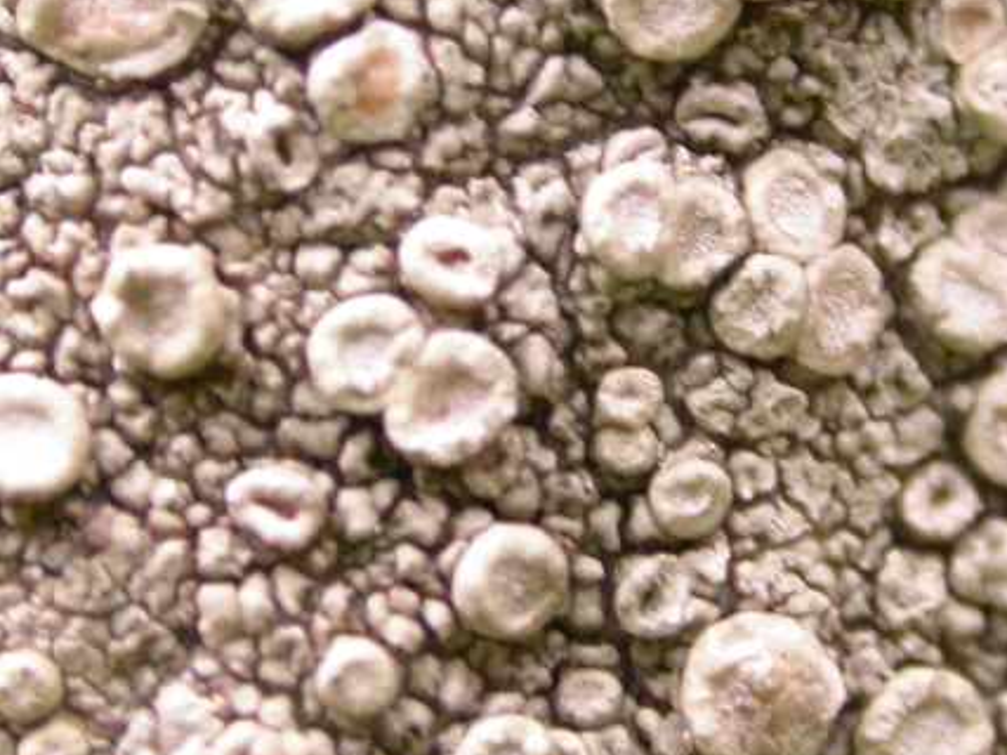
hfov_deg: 13.3
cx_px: 601
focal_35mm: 148
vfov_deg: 10.0
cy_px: 130
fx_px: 4304
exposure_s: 1/51.4
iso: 100
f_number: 3.5
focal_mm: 16.4
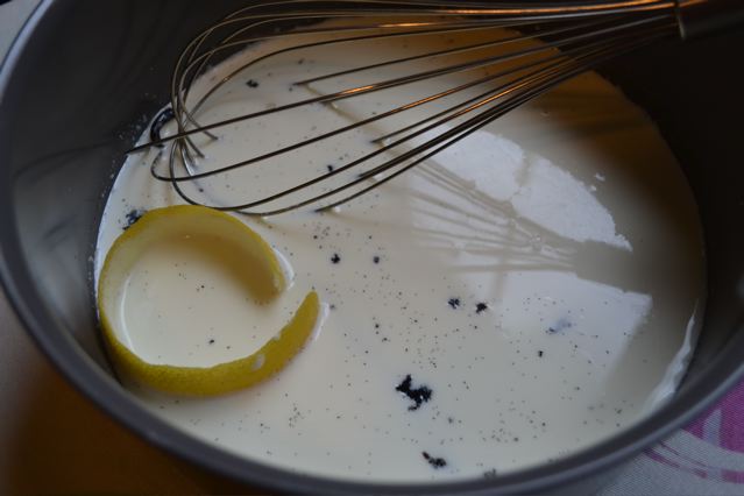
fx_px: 744
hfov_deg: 53.1
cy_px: 248
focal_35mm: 36
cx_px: 372
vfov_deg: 36.9
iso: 400
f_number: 4
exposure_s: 1/60
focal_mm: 24
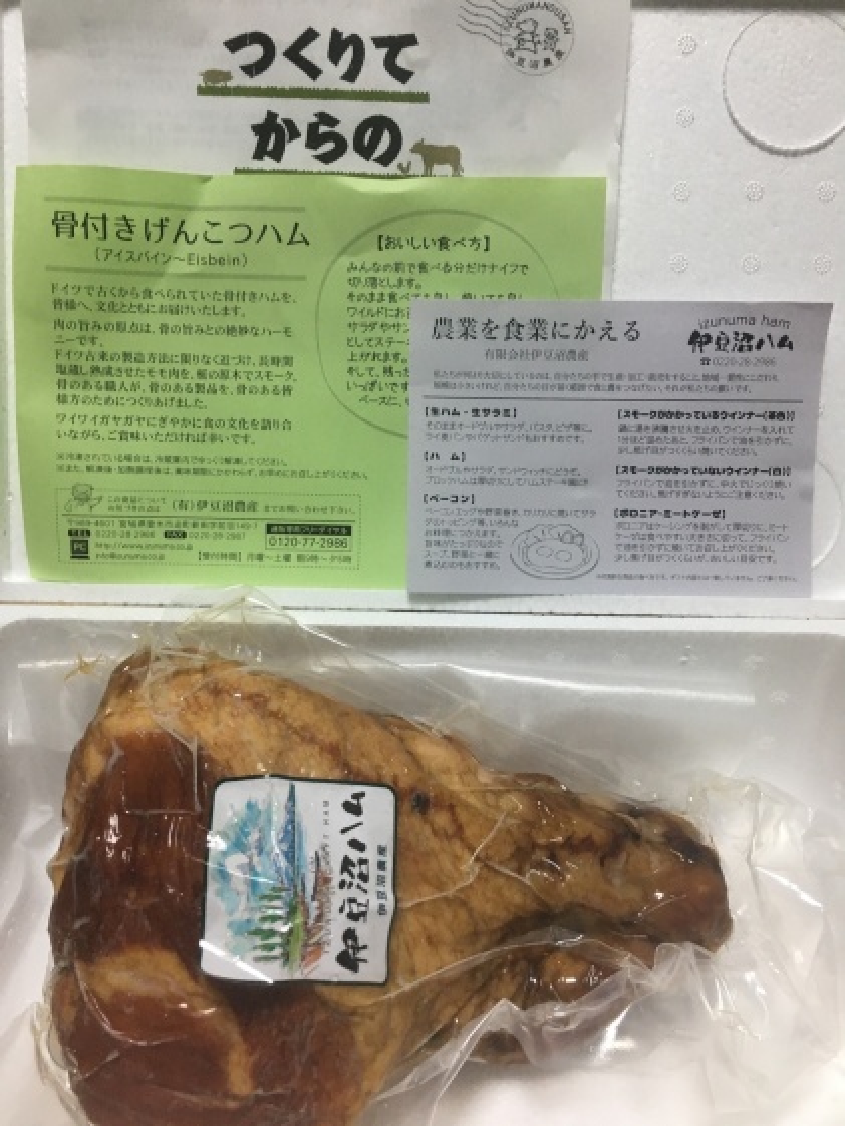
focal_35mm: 29
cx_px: 422
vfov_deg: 61.6
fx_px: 944
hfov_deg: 48.2
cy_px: 563
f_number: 2.2
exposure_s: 1/30
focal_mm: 4.15
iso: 100
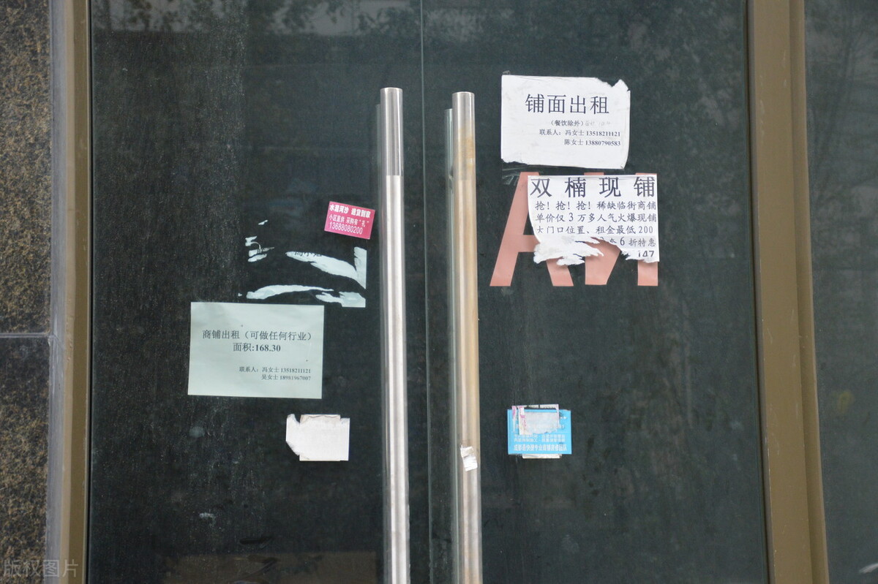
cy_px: 292
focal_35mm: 93
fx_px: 2267
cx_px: 439
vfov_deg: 14.7
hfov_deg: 21.9
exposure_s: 1/60
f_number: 5.3
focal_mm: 62
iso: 1100
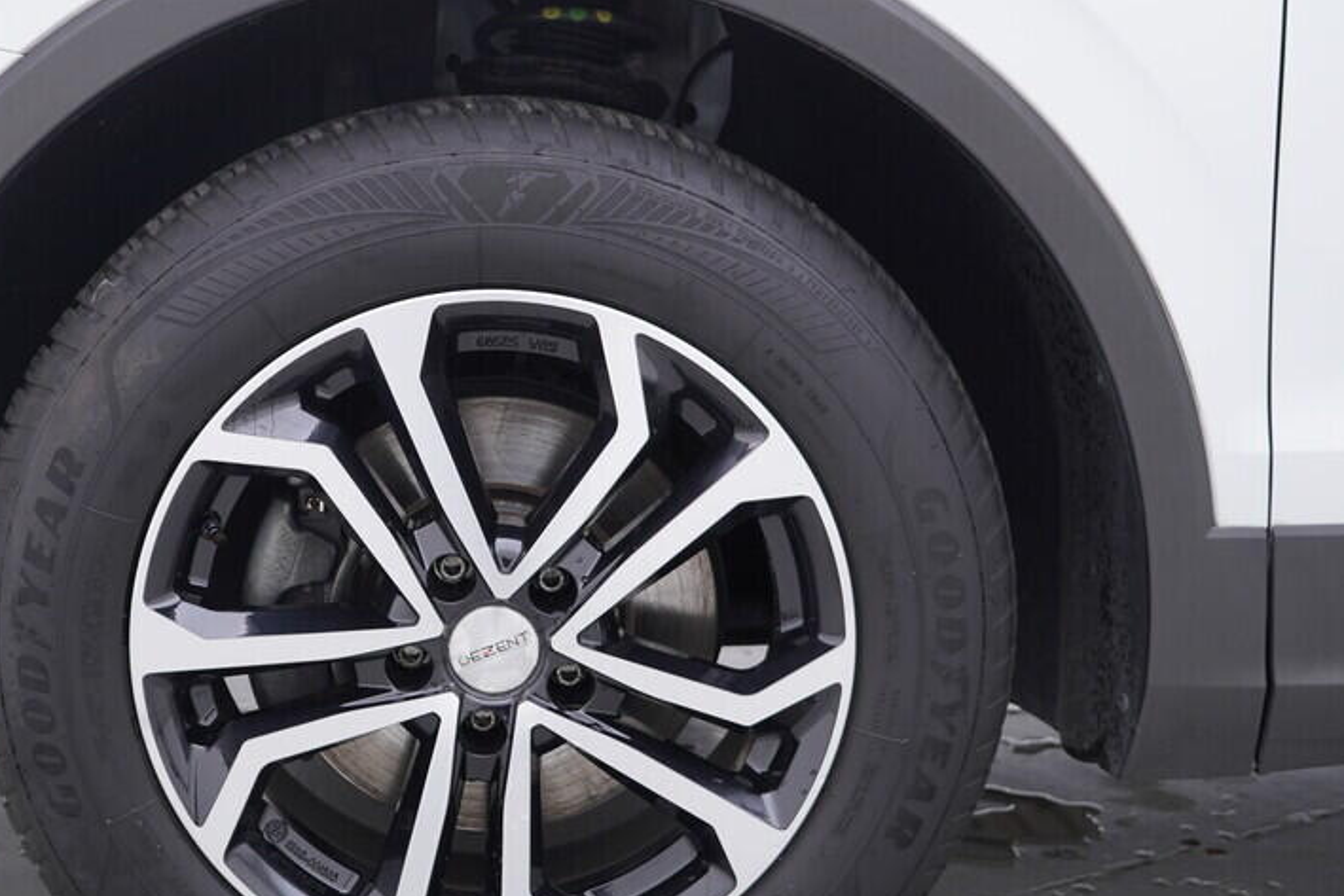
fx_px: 1942
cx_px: 521
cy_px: 522
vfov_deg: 26.0
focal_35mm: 52
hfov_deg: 38.0
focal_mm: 24
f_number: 3.2
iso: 125
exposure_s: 1/50
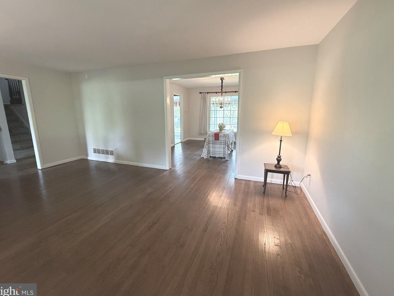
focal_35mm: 15
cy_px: 142
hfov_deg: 98.2
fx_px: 171
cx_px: 196
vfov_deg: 81.7
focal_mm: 2.22
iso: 250
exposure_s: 1/60
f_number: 2.2
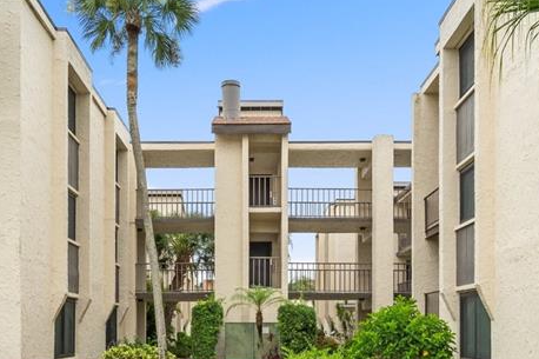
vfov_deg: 32.8
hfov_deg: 50.7
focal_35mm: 38
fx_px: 569
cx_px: 255
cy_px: 338
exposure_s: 1/1000
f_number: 8
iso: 800
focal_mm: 17
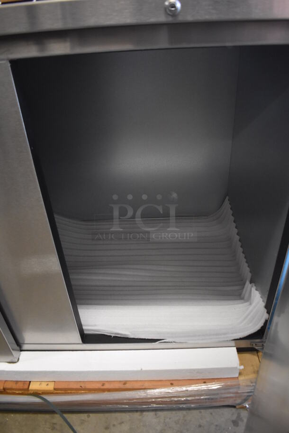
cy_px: 216
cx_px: 144
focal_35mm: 27
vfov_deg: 67.3
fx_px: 325
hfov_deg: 48.0
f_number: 3.5
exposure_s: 1/125
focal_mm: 18
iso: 3200
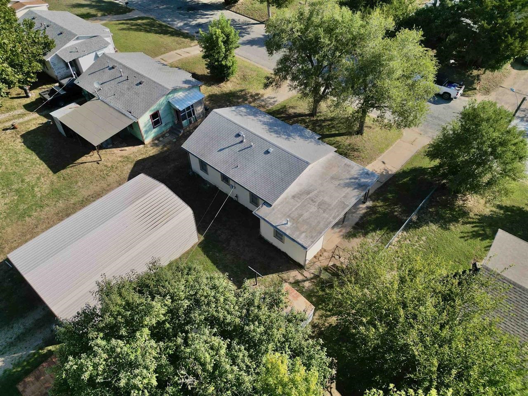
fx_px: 366
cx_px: 264
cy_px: 198
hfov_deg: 71.6
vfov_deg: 56.8
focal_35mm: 24
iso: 110
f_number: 1.7
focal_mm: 6.72
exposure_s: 1/4000
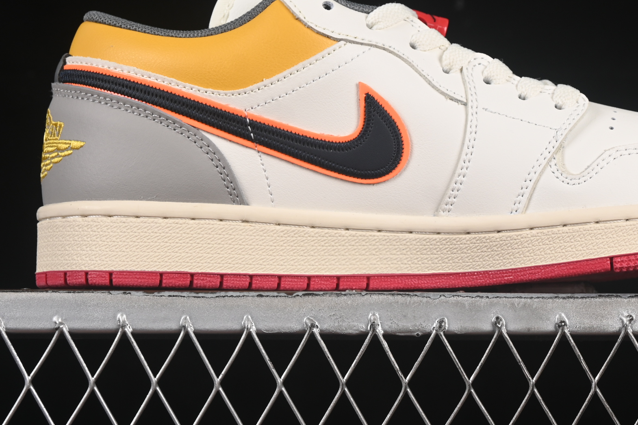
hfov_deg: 15.4
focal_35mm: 133
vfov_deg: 10.3
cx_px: 412
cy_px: 55
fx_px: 2357
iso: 160
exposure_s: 1/80
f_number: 8
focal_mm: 50
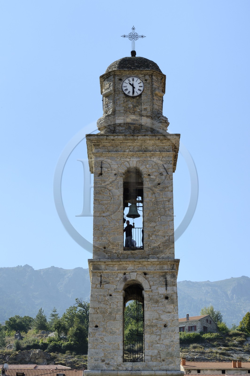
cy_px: 188
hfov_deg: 18.2
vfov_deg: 27.0
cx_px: 125
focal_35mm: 75
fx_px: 783
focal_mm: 75
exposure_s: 1/250
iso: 400
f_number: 20
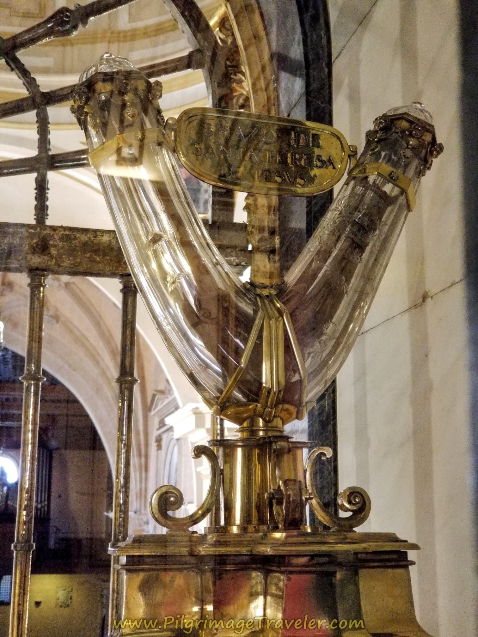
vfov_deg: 36.8
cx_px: 239
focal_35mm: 52
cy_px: 318
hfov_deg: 28.0
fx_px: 957
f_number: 2.4
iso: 320
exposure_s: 1/17
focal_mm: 6
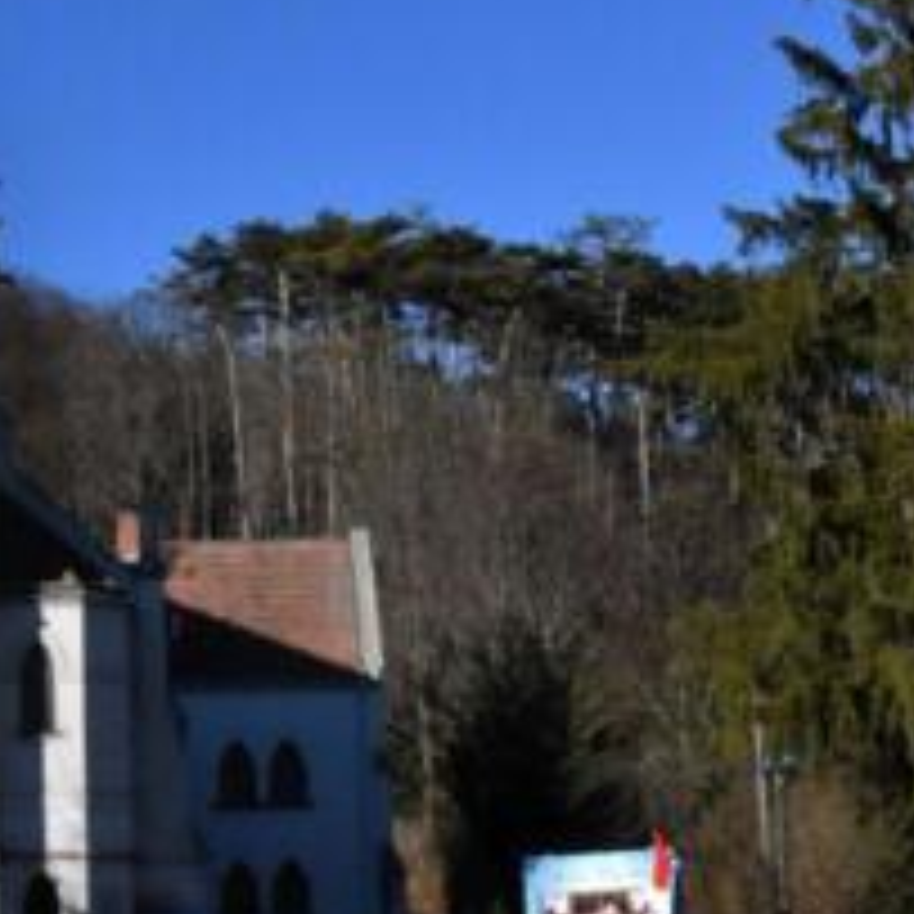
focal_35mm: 88
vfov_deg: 19.6
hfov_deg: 19.7
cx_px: 540
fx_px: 2629
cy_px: 678
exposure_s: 1/2000
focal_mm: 28
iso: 2000
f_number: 22
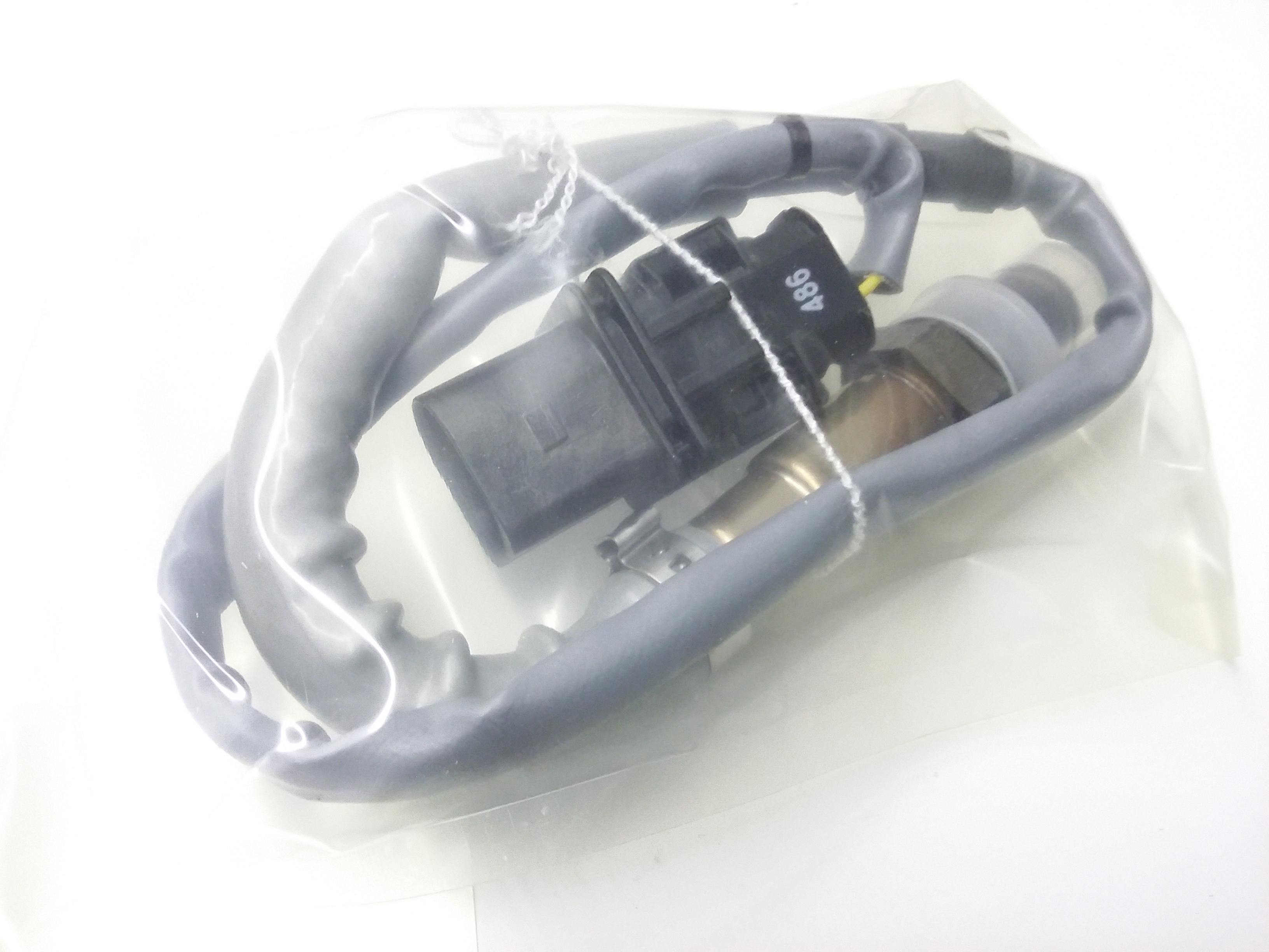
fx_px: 1173
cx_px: 634
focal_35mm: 32
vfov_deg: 44.2
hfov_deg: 56.8
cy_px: 476
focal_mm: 3.4
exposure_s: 1/15
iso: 320
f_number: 2.4
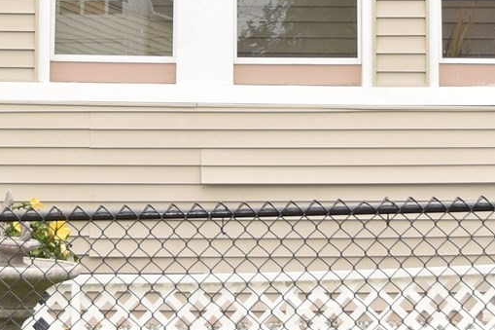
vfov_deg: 8.2
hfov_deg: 12.6
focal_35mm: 163
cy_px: -214
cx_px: 152
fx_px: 2241
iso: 100
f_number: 6.3
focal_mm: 27
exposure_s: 1/125
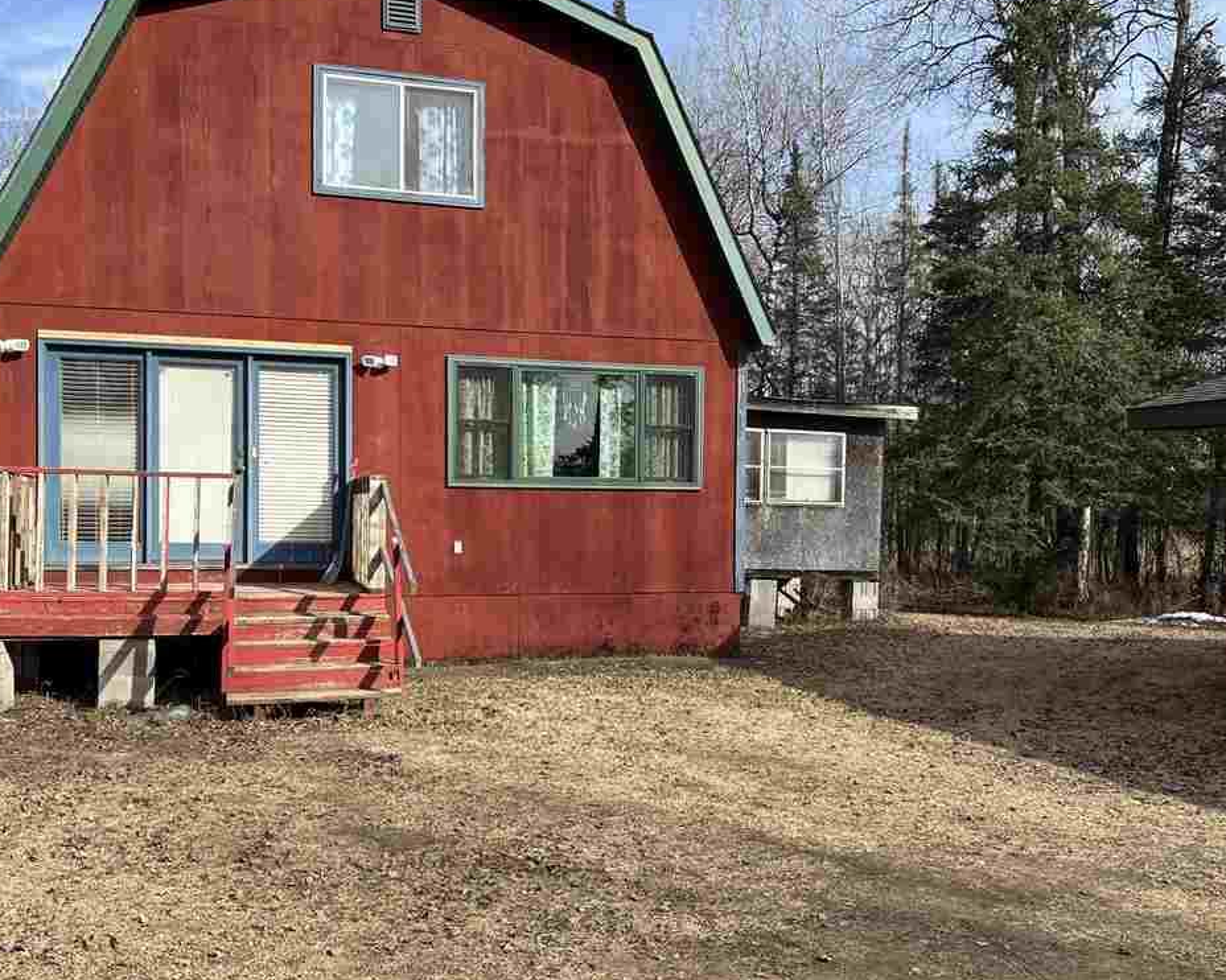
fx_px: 1270
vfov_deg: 42.2
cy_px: 530
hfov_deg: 51.5
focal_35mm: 35
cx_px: 634
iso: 50
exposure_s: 1/2299
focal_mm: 5.7
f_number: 1.5
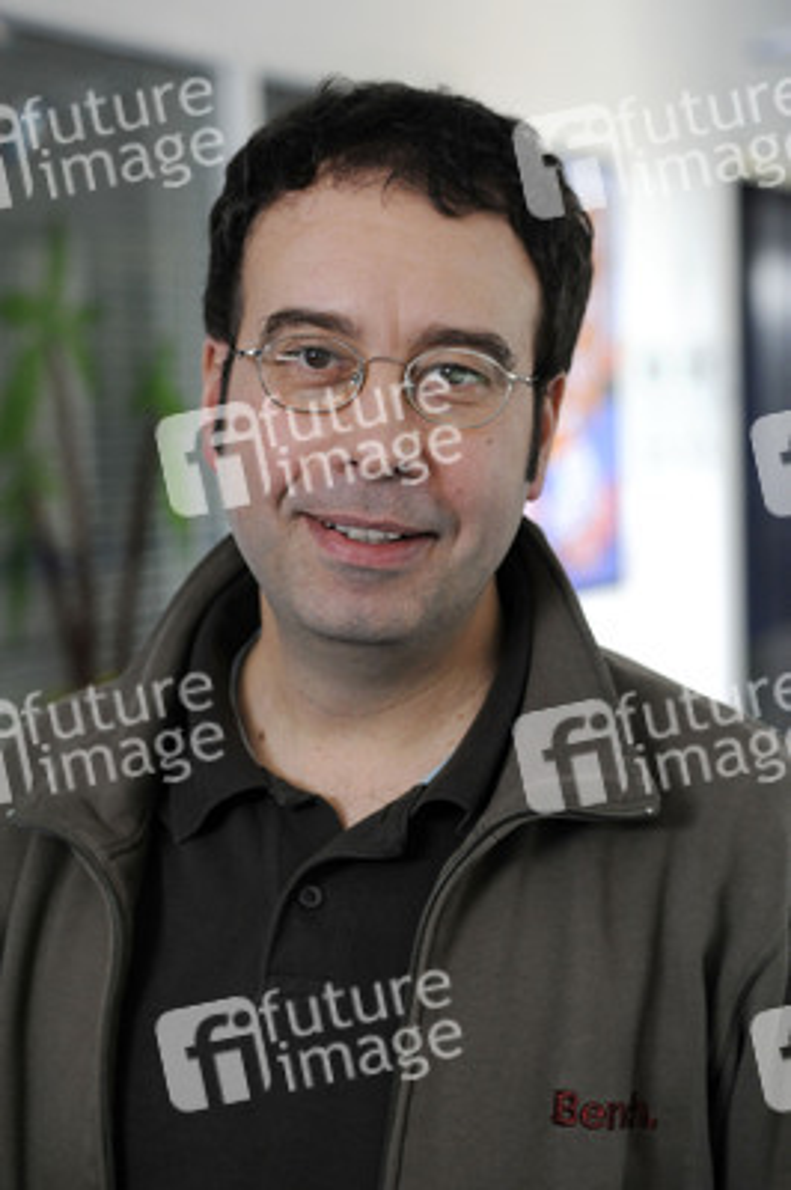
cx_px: 396
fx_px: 2476
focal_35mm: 75
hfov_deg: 18.2
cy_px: 595
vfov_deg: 27.0
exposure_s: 1/200
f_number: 5.6
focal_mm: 75
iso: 3200
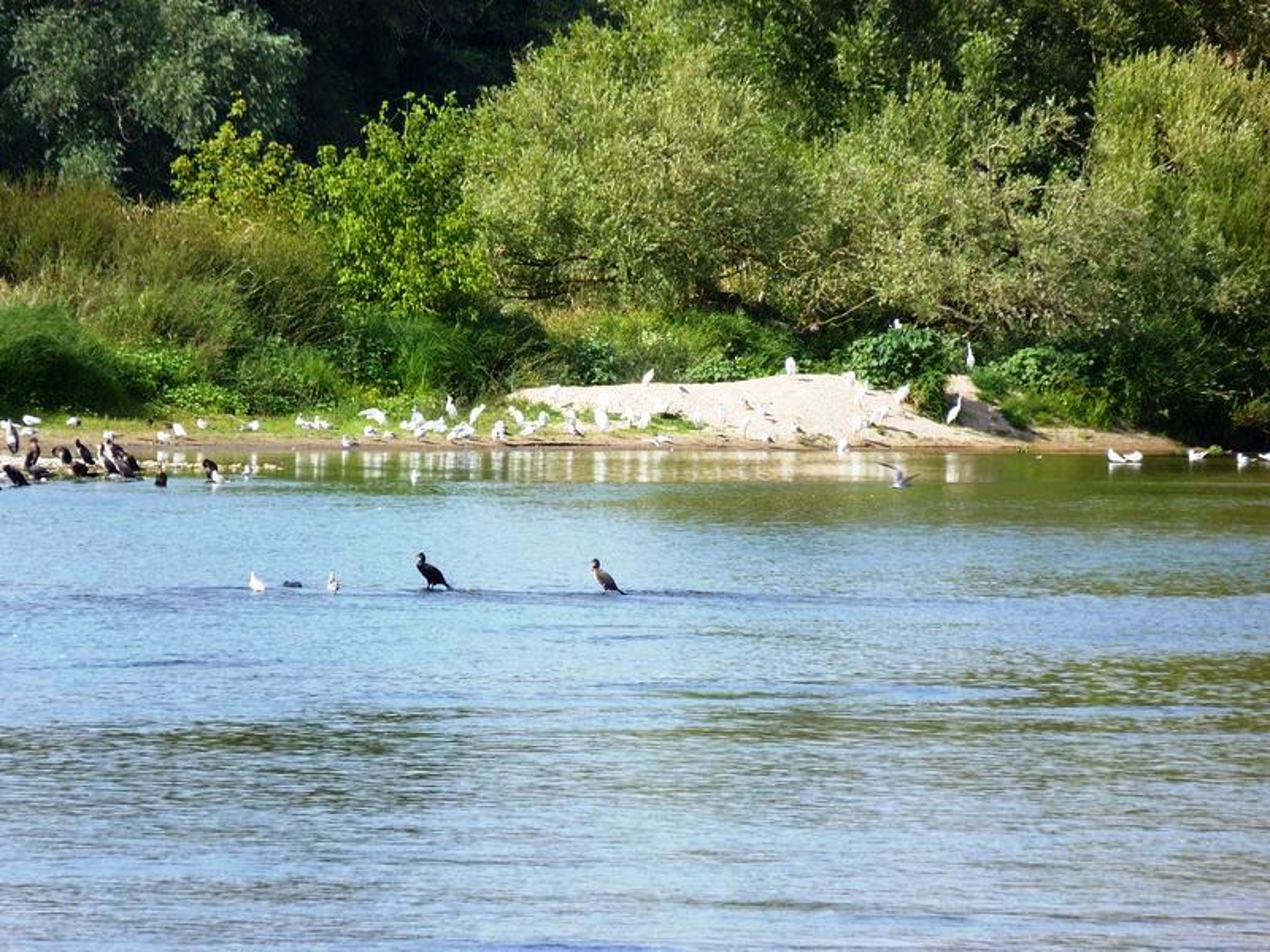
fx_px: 21830
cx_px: 635
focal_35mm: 595
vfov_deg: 2.5
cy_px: 476
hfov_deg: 3.3
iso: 80
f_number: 5.2
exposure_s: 1/250
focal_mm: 107.1
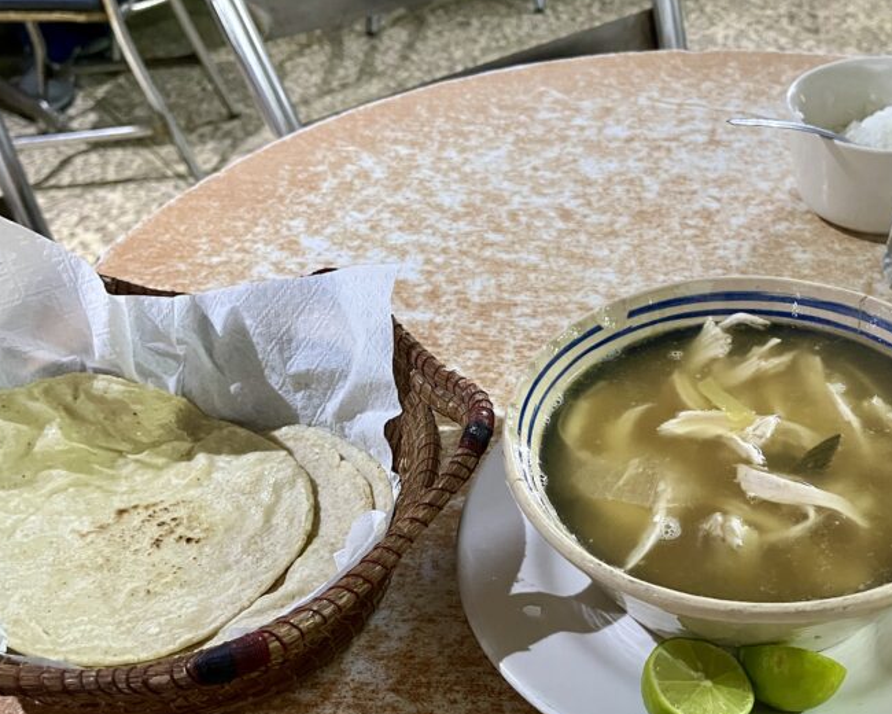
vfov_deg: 37.2
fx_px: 1056
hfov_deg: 45.1
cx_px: 593
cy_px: 427
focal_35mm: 40
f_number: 1.6
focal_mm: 5.1
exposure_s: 1/40
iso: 500
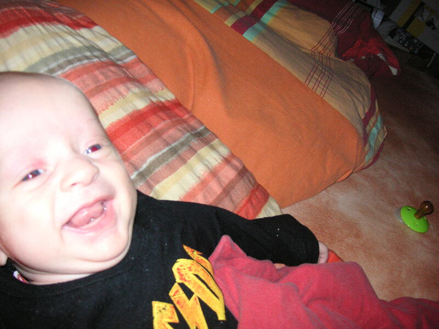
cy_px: 164
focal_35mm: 37
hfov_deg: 50.1
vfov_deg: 38.7
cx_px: 220
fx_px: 469
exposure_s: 1/45
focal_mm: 6.1
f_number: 2.8
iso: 160
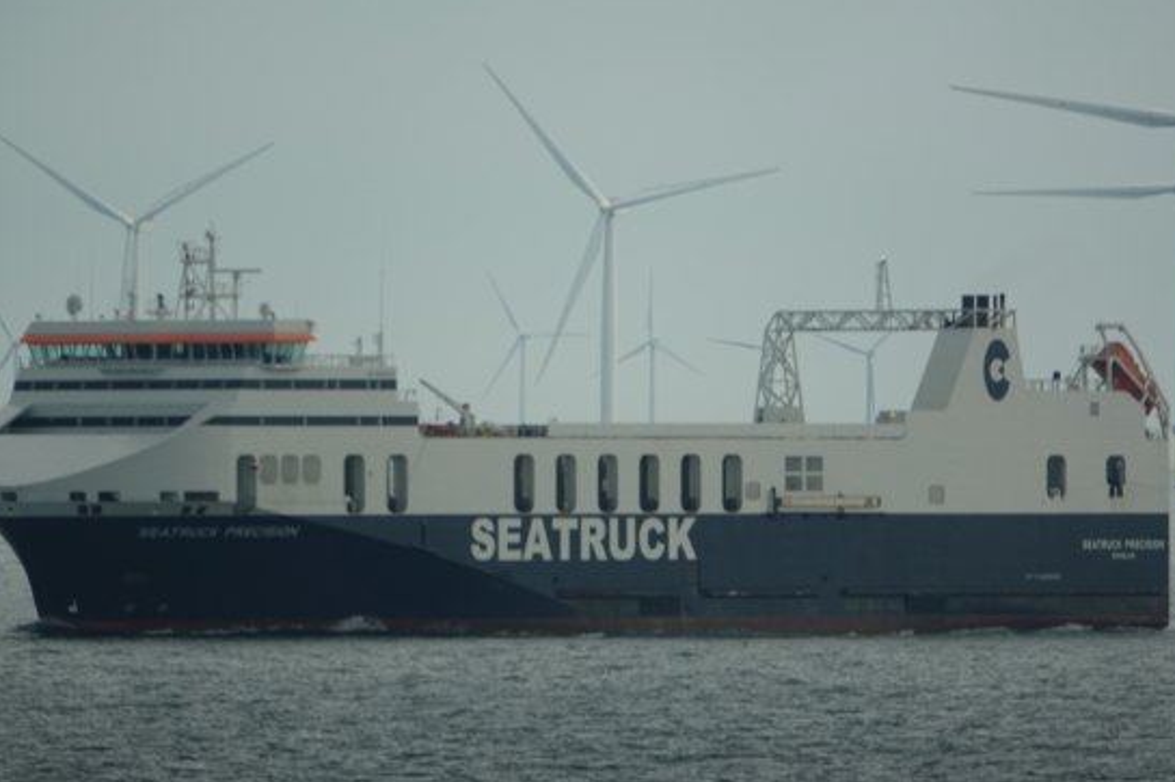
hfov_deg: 2.7
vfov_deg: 1.8
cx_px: 613
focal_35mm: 770
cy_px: 319
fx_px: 25116
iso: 100
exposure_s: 1/400
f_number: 4
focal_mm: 220
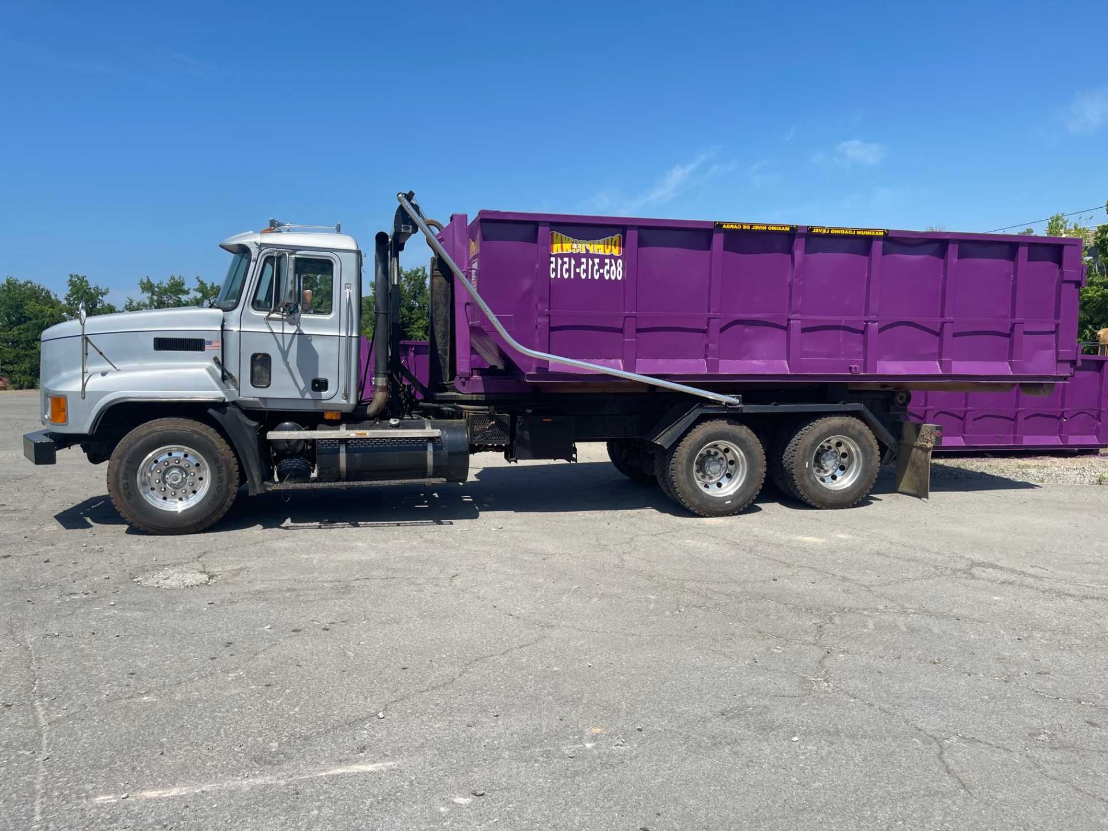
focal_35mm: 26
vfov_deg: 53.1
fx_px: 832
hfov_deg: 67.3
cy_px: 416
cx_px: 554
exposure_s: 1/3788
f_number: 1.6
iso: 32
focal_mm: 5.1
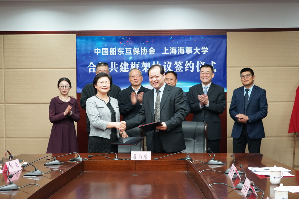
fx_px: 507
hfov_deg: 32.9
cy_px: 100
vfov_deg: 22.3
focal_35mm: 61
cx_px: 150
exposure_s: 1/15
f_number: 5
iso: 1600
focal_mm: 61
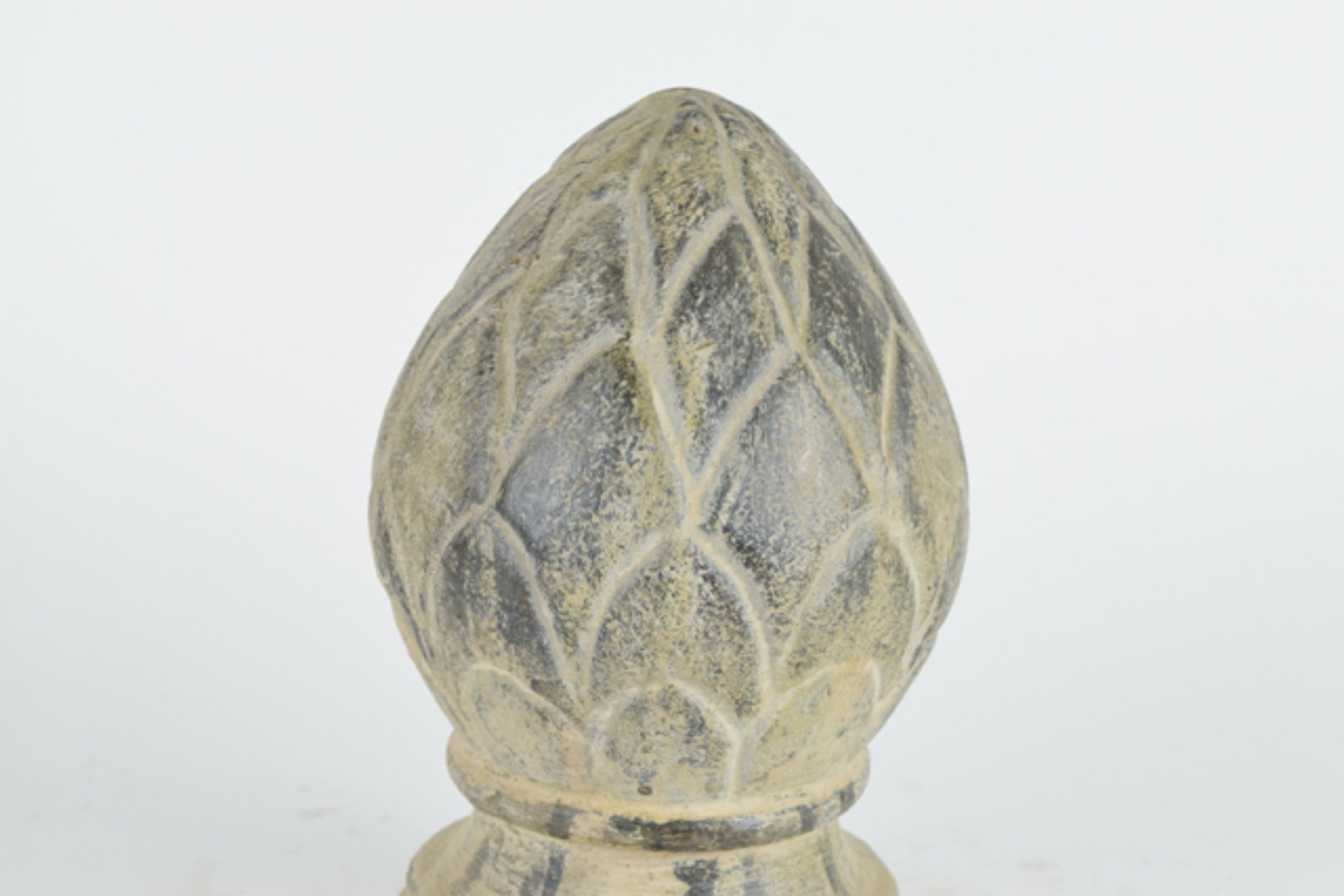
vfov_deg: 16.6
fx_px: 3080
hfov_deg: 24.6
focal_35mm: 82
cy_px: 448
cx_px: 672
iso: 800
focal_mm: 55
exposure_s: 1/125
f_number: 9
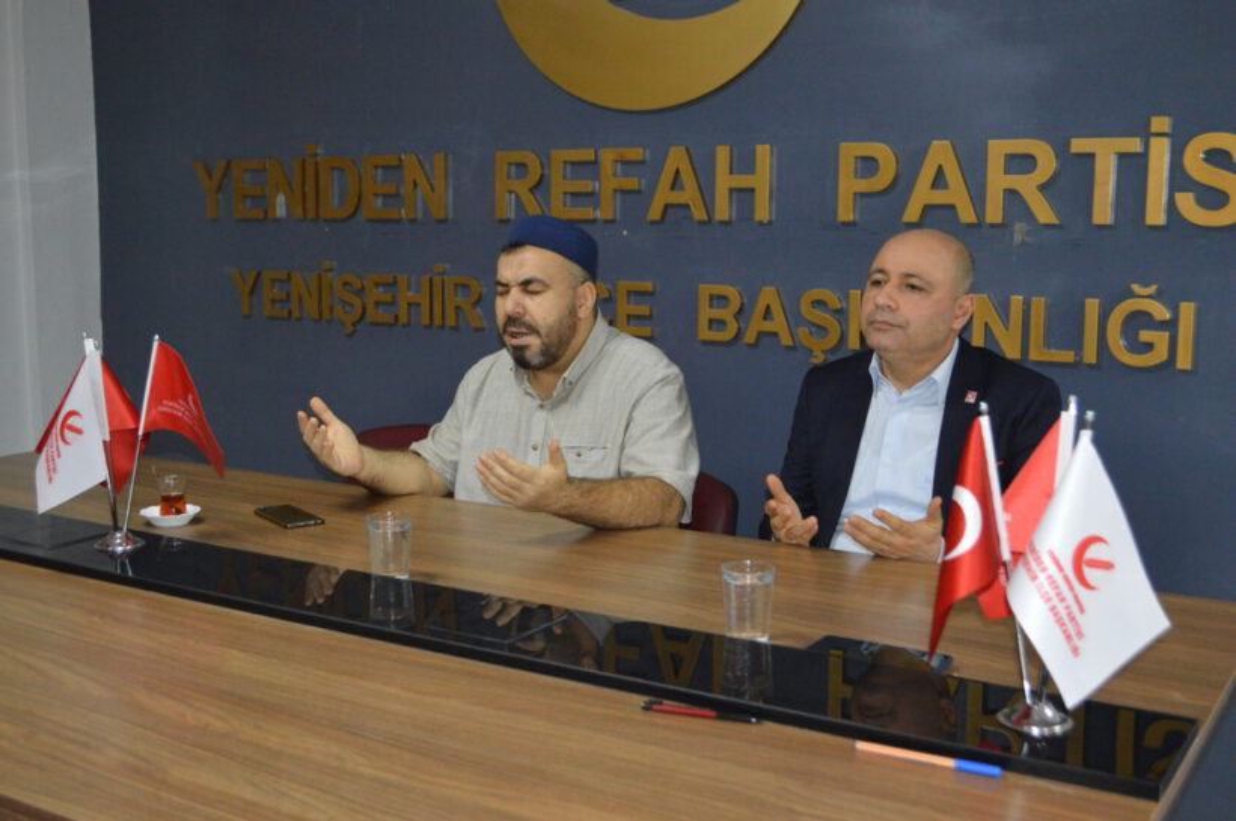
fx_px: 1338
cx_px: 618
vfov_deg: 34.1
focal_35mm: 39
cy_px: 410
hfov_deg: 49.6
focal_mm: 26
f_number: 4.2
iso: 2200
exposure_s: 1/60
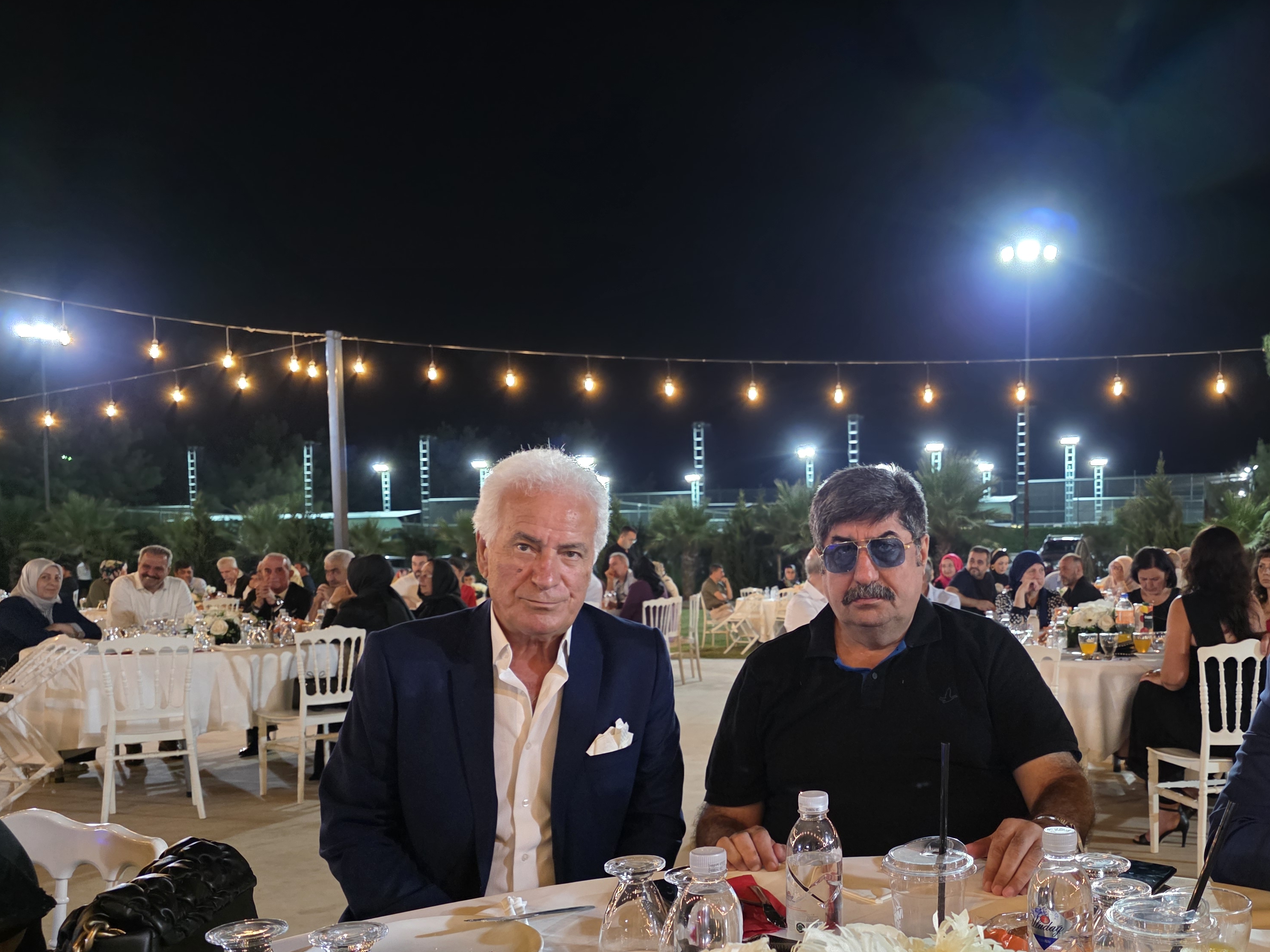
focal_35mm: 31
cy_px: 629
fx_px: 1137
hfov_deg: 57.0
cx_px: 851
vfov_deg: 44.8
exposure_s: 1/50
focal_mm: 6.3
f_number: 1.7
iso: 1600
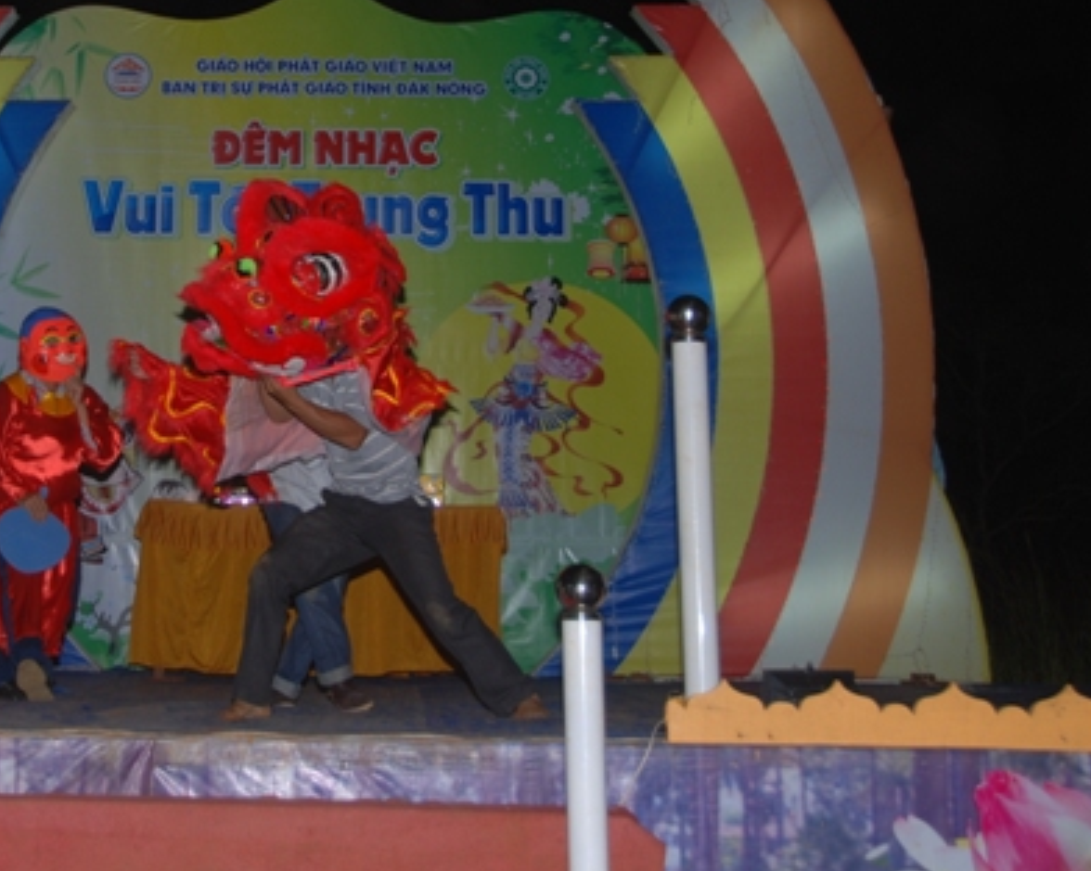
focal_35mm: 67
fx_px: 2154
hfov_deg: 28.0
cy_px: 281
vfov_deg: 22.8
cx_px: 259
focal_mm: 29
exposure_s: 1/60
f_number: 4.2
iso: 100
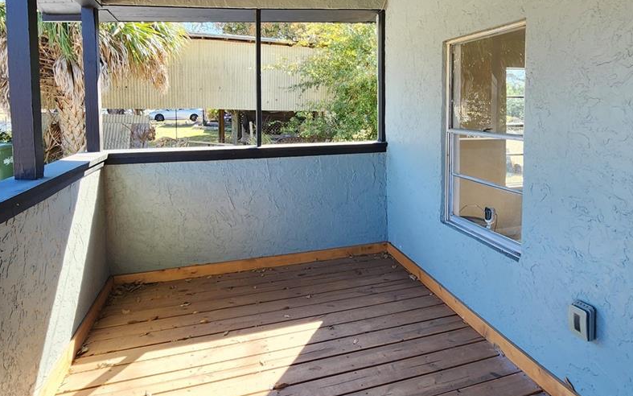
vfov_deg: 56.0
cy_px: 131
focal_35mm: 21
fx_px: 362
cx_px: 328
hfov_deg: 82.2
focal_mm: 2.2
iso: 50
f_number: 2.2
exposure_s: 1/124
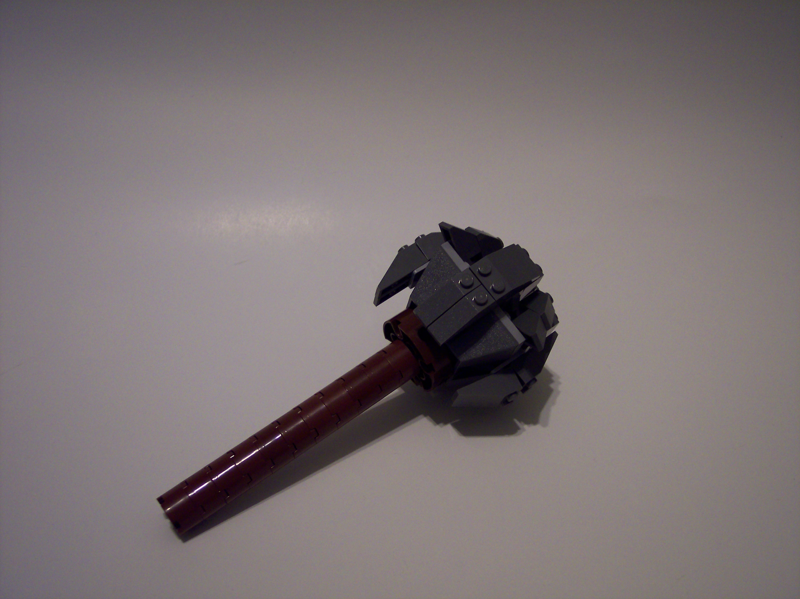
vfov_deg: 37.7
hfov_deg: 49.0
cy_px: 300
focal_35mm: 38
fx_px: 878
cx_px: 400
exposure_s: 1/15
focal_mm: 8
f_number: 2.8
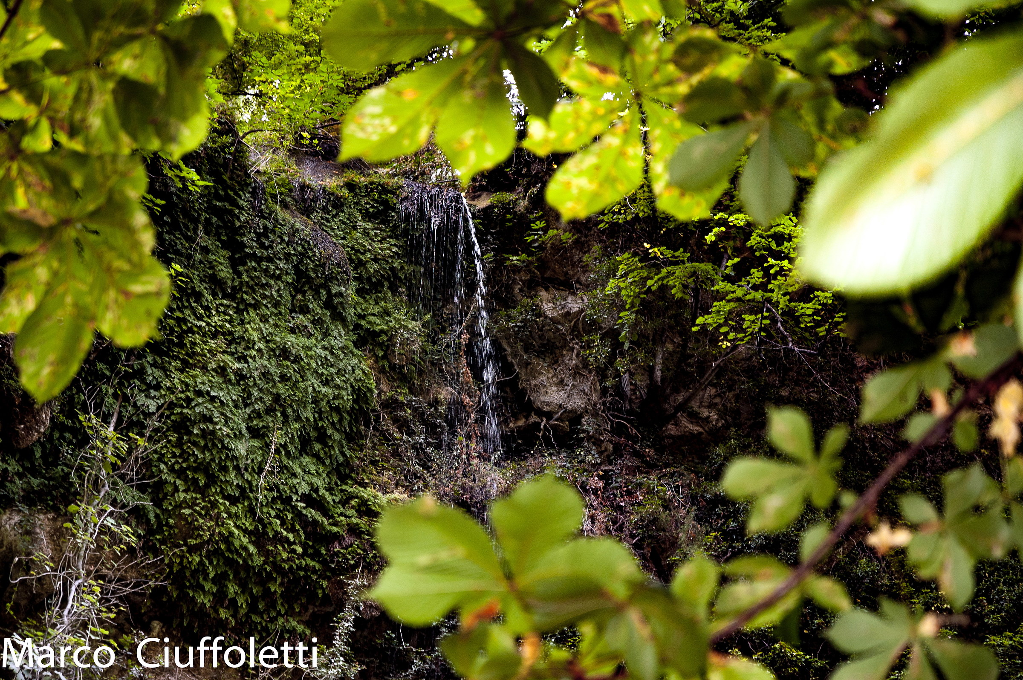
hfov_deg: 19.5
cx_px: 512
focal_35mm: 105
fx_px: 2981
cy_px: 340
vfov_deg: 13.0
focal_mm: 70
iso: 200
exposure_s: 1/60
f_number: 4.5
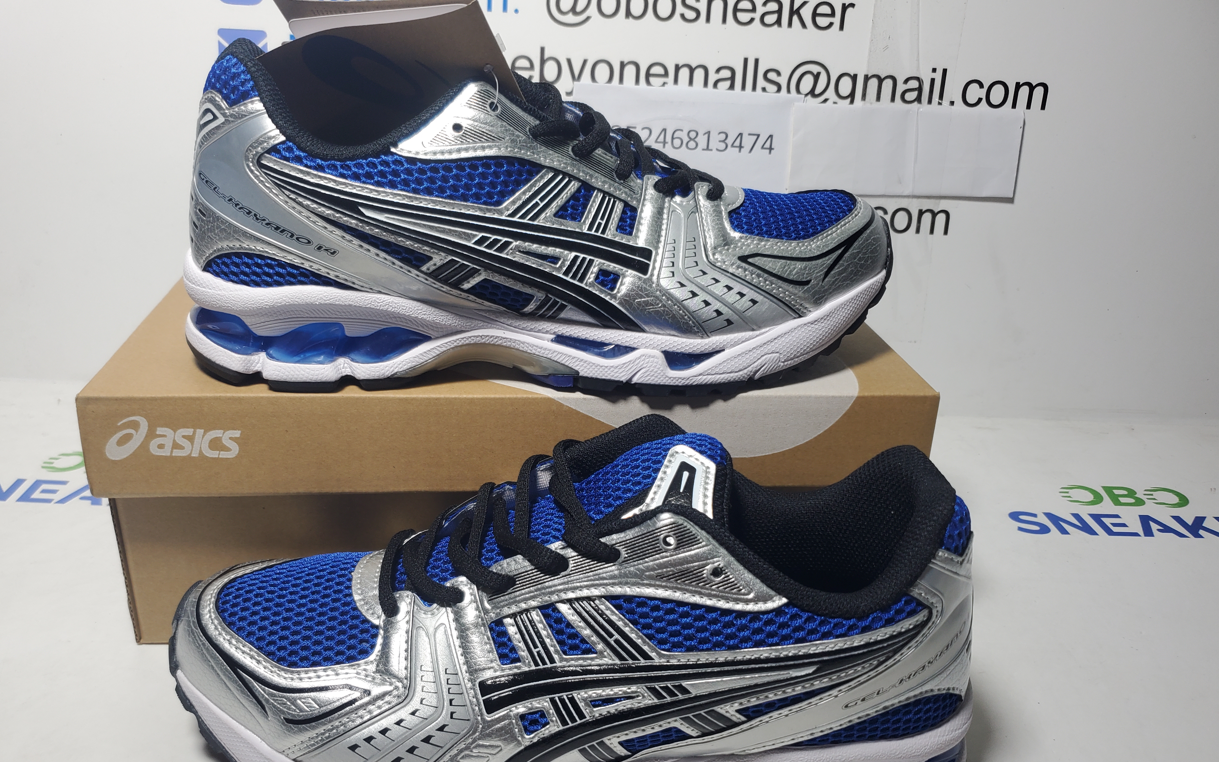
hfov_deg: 66.5
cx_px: 604
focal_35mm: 28
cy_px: 450
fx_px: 930
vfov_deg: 44.3
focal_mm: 4.3
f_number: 1.5
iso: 50
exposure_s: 1/365
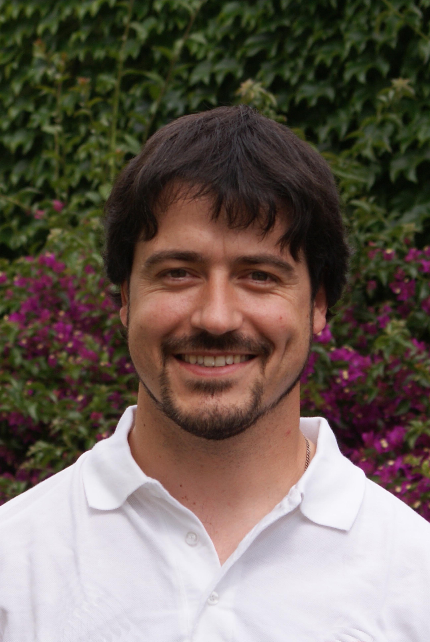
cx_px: 215
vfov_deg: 24.6
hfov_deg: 16.6
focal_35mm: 82
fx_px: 1474
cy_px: 321
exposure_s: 1/200
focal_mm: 55
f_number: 6.3
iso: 100
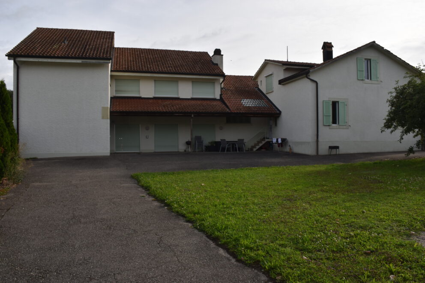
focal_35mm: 27
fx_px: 319
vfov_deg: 47.9
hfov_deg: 67.4
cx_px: 212
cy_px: 142
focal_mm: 18
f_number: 9
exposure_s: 1/200
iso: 100
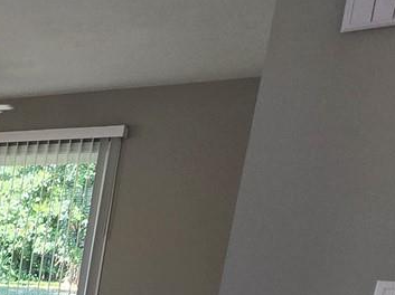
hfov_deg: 18.3
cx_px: -425
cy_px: 363
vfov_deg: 22.6
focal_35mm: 59
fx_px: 673
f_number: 2.2
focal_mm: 2.2
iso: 50
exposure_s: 1/60
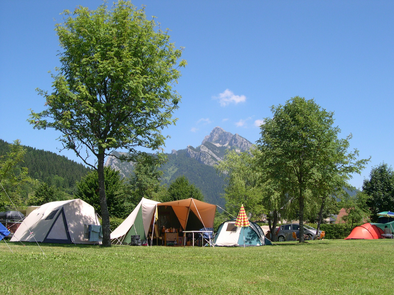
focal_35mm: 38
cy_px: 148
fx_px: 433
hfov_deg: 49.0
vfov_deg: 37.7
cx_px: 197
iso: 100
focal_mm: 8
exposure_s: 1/133
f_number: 7.6
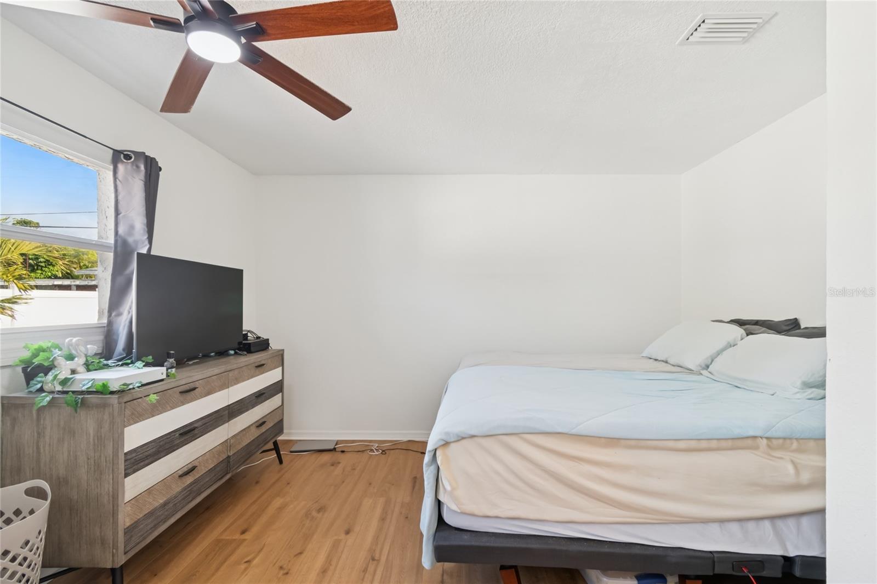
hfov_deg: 100.4
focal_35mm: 15
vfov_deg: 77.3
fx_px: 365
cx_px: 438
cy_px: 292
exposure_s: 1/5
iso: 100
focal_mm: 10
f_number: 7.1
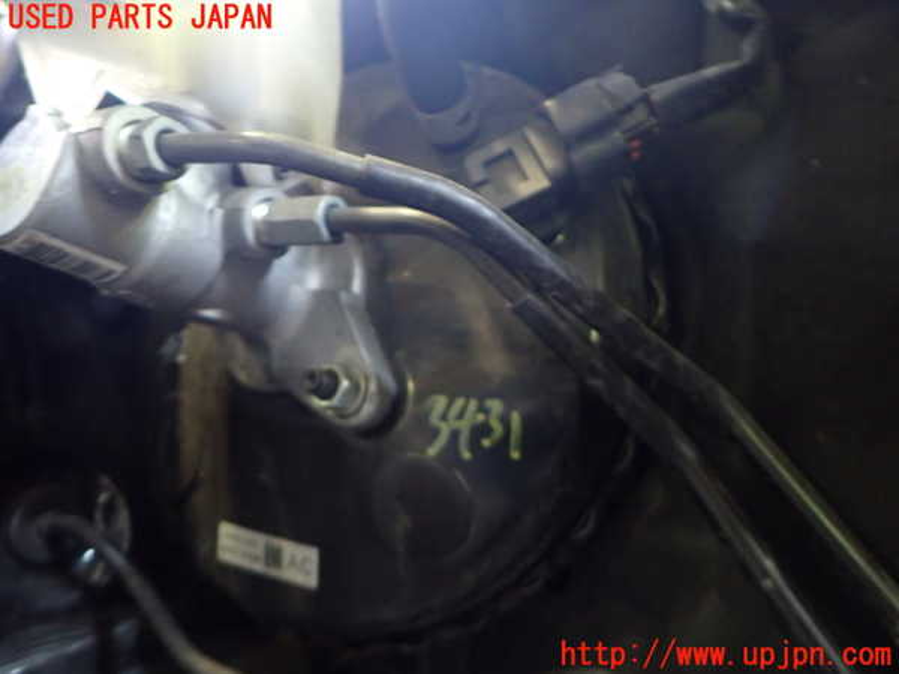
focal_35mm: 25
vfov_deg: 54.9
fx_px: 649
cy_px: 337
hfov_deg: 69.4
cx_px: 450
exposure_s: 1/30
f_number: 2
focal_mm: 4.5
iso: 640
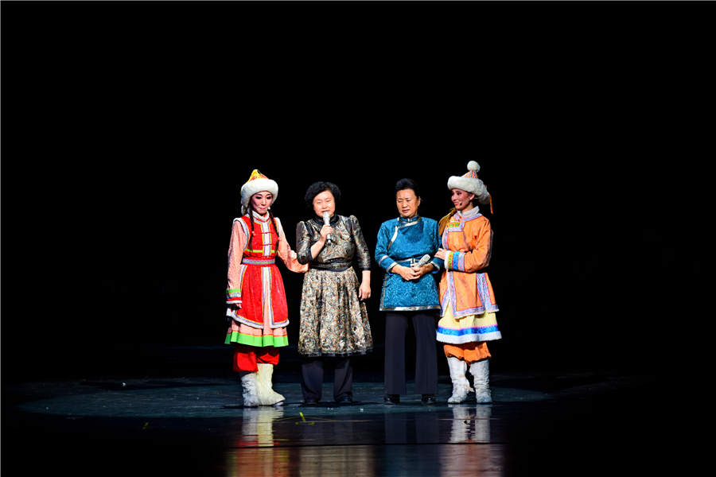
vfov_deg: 11.4
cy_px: 238
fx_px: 2386
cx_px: 358
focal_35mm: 120
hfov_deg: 17.1
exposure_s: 1/80
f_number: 4.5
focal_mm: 120
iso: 400
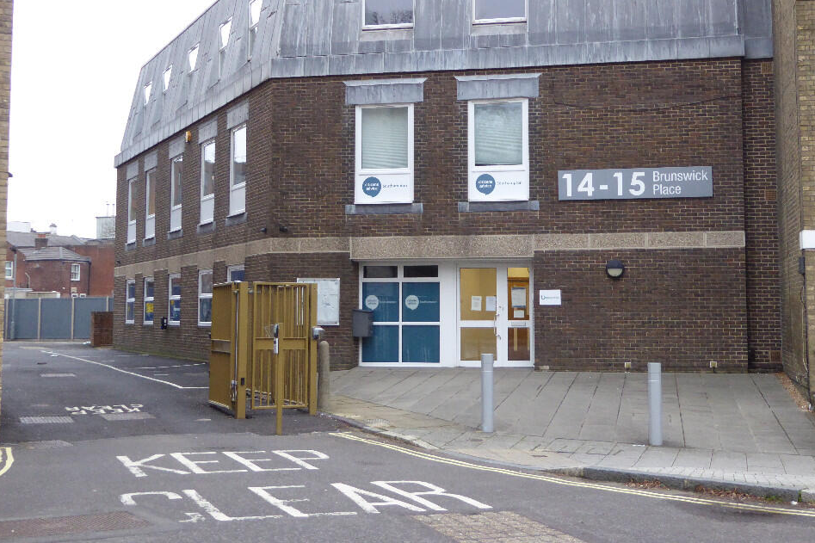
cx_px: 438
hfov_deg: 43.6
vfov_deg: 29.8
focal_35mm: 45
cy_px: 226
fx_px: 1019
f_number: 3.8
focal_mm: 7.2
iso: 400
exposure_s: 1/60
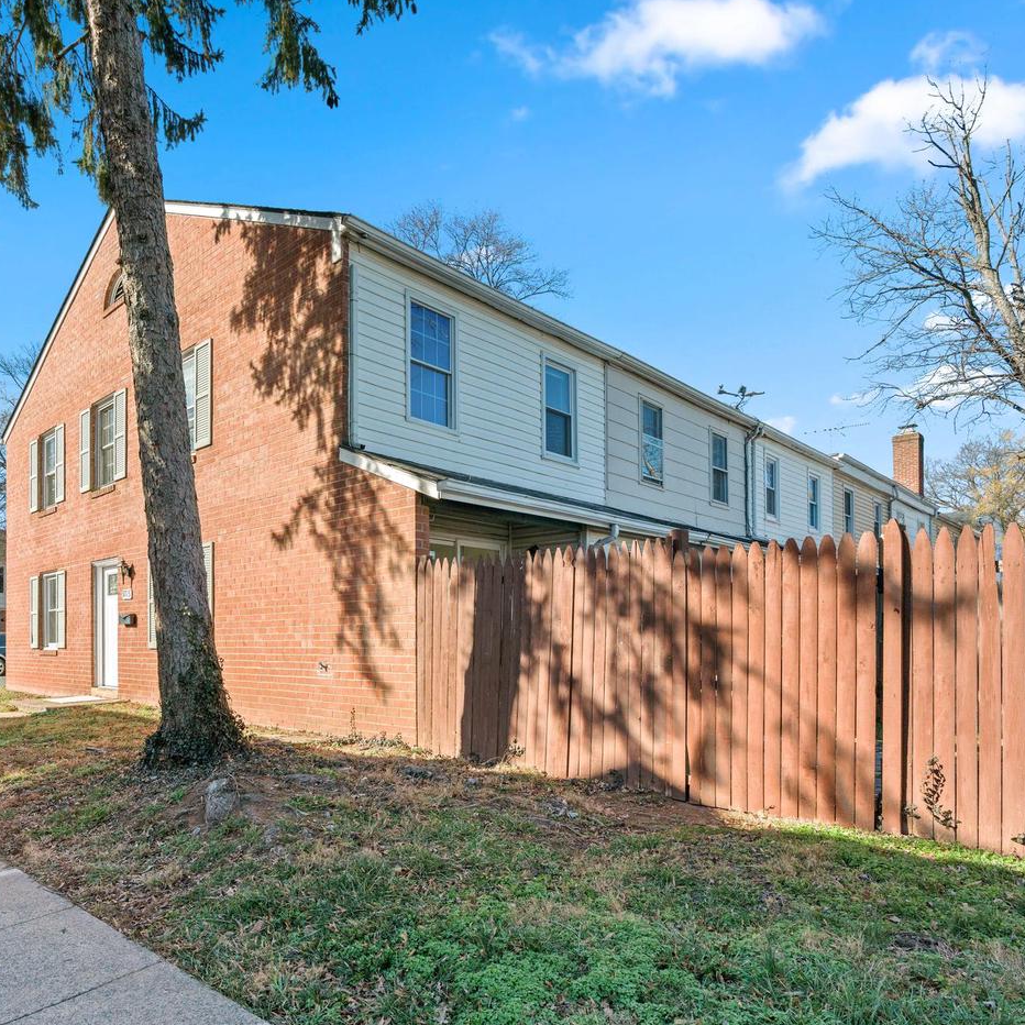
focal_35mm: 21
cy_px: 515
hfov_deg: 69.6
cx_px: 323
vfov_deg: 72.1
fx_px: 704
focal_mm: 16
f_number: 8
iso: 400
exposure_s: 1/125
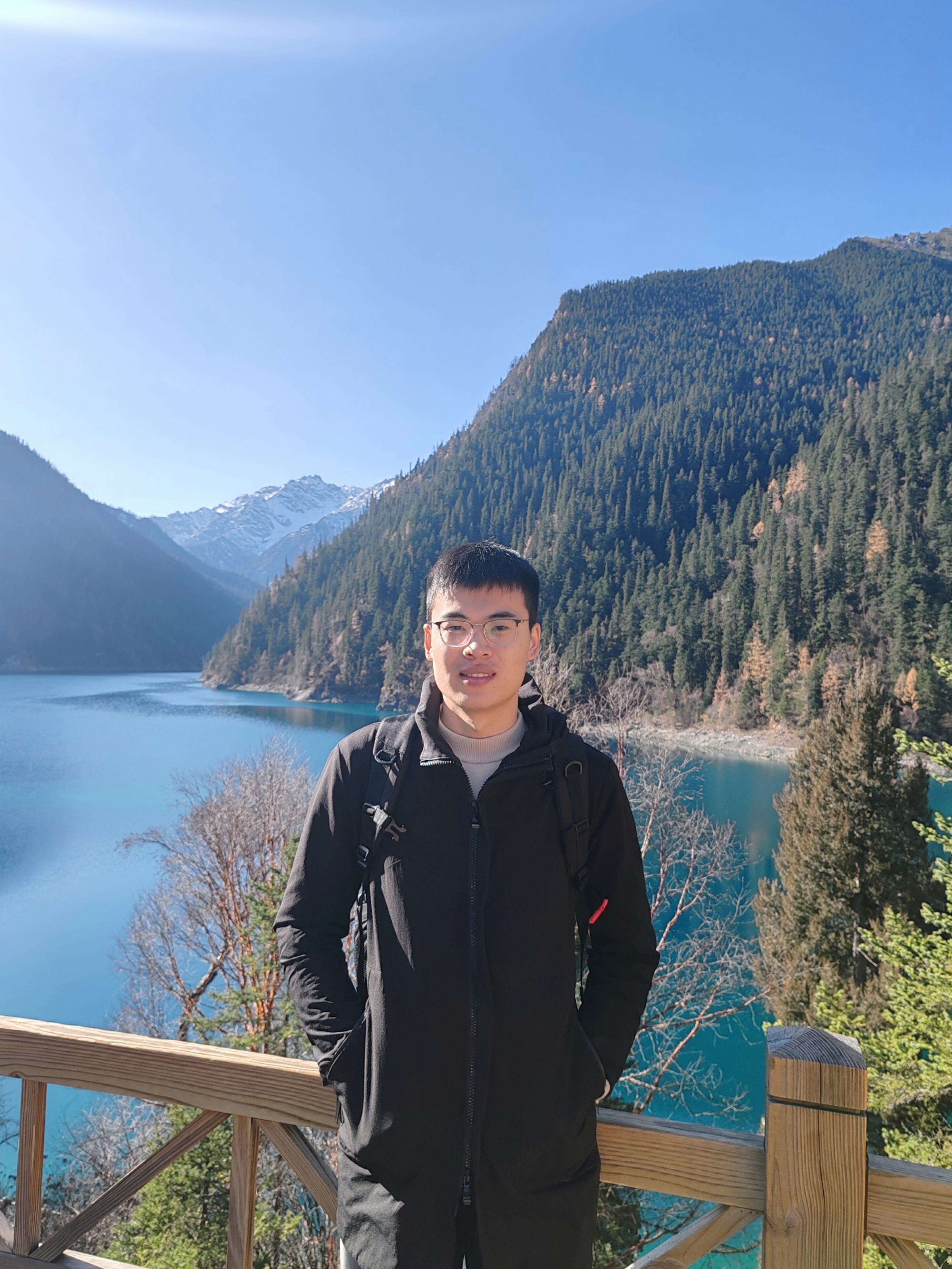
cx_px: 476
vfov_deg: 65.3
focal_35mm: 27
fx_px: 990
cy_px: 634
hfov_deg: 51.4
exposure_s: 1/360
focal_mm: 6.12
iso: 50
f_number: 1.9
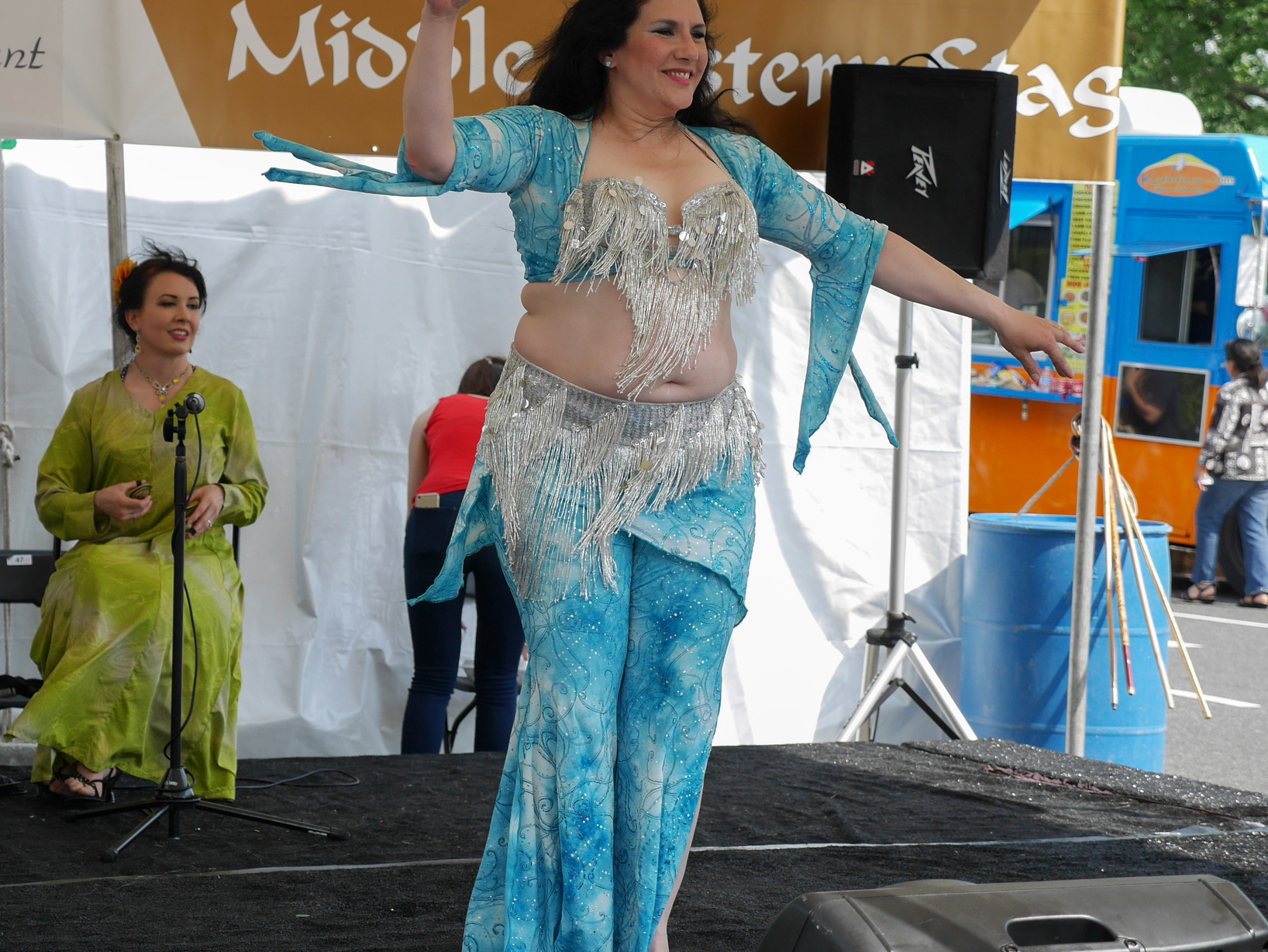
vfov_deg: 13.8
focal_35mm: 107
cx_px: 345
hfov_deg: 18.3
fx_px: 3921
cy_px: 374
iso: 200
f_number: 3.5
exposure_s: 1/800
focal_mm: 35
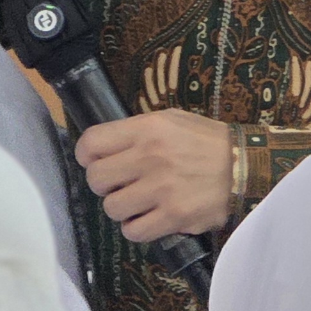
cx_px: 246
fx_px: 6892
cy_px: -47
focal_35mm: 678
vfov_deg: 2.6
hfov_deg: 2.6
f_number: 3.4
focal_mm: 18.6
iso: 500
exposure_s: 1/32.1
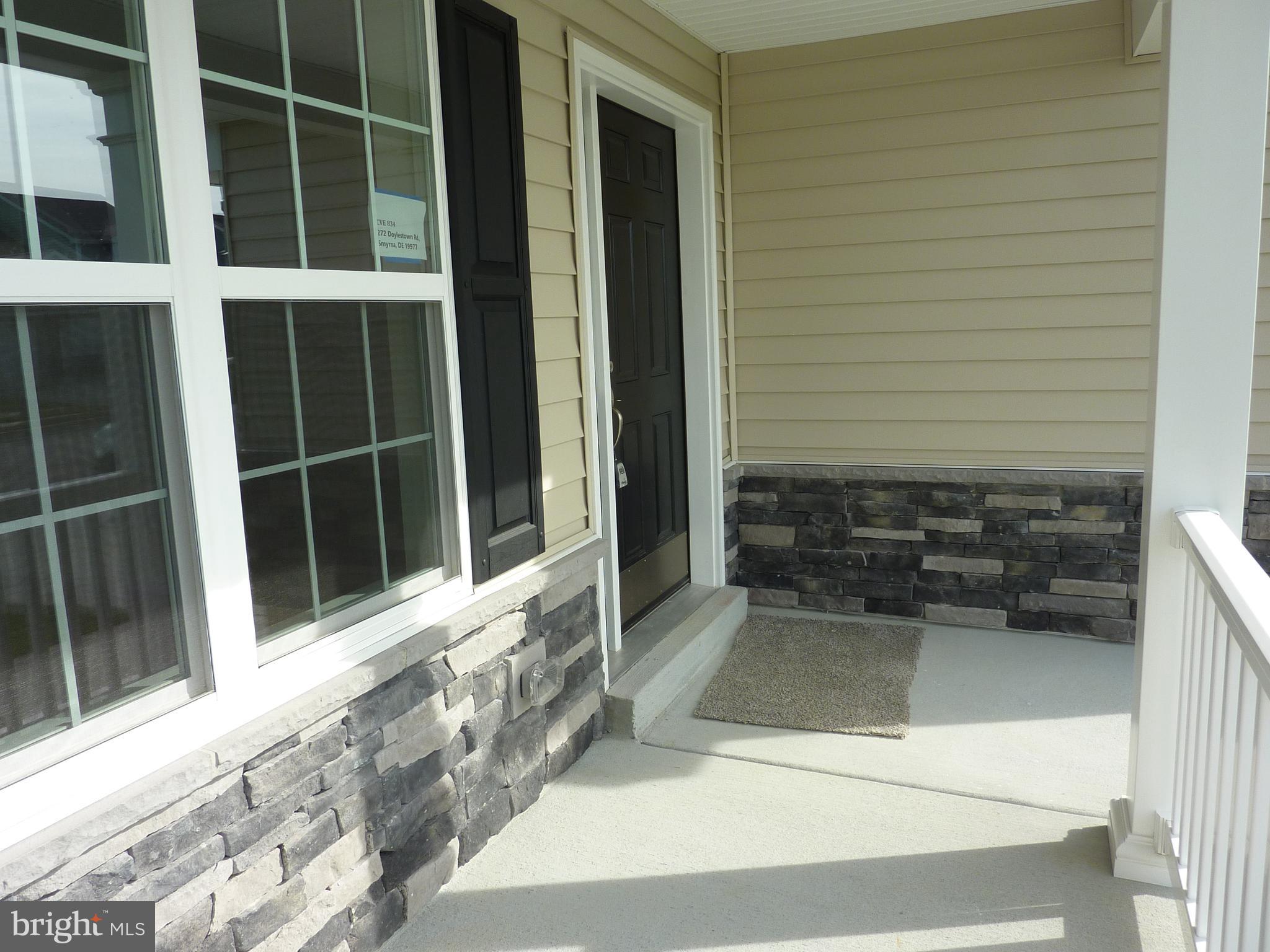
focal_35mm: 25
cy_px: 476
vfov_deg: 54.9
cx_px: 635
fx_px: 917
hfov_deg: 69.4
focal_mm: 4.1
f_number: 4
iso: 80
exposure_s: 1/320
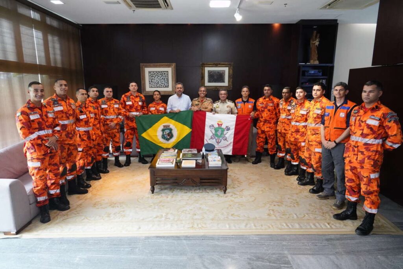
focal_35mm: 23
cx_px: 202
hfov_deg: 76.1
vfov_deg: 55.2
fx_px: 258
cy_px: 134
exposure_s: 1/160
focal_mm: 23
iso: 8000
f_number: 6.3
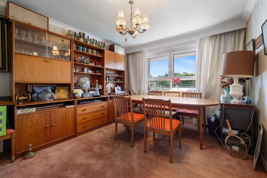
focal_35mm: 14
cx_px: 134
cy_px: 89
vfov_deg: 81.2
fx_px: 104
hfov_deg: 104.2
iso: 640
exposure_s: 1/13
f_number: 8
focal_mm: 14
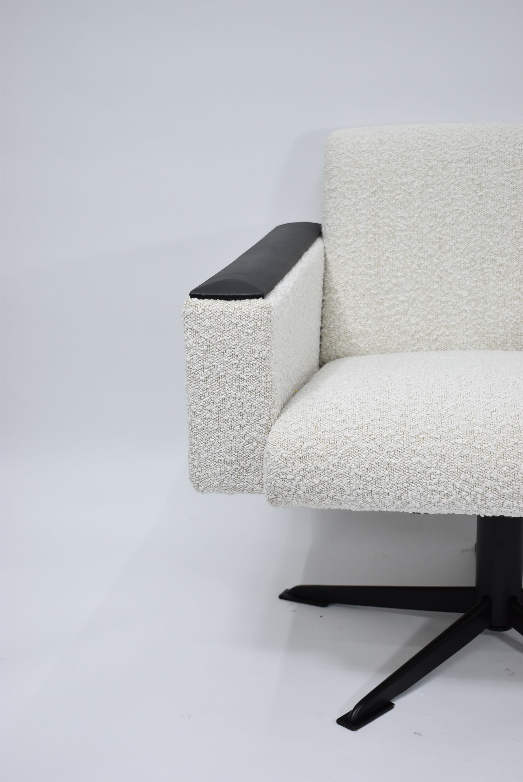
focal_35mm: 48
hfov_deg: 28.1
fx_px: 1044
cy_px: 391
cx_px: 262
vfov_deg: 41.1
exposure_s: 1/125
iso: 800
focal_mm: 32
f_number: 5
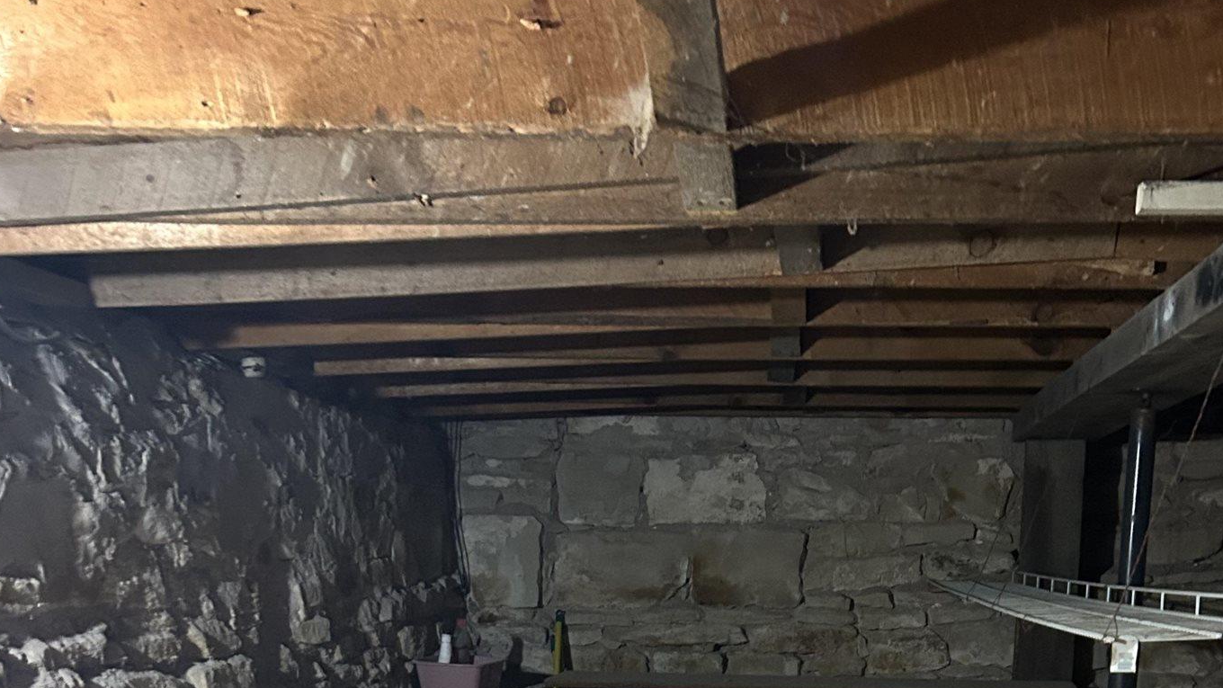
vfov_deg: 22.5
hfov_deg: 42.8
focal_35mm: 48
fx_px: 1557
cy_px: 880
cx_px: 693
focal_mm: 5.7
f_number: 1.5
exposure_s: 1/30
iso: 640
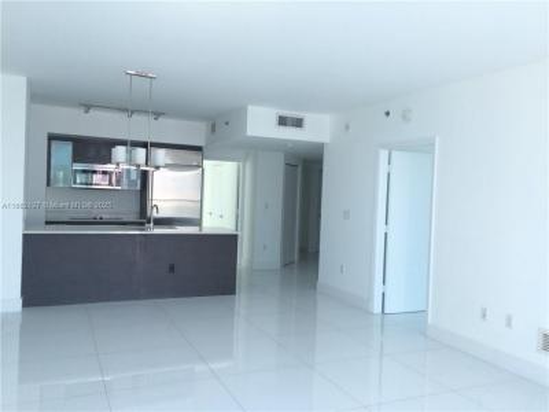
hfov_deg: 61.7
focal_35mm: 29
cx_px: 274
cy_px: 206
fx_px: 460
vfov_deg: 48.2
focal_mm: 4.15
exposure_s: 1/120
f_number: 2.2
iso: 40
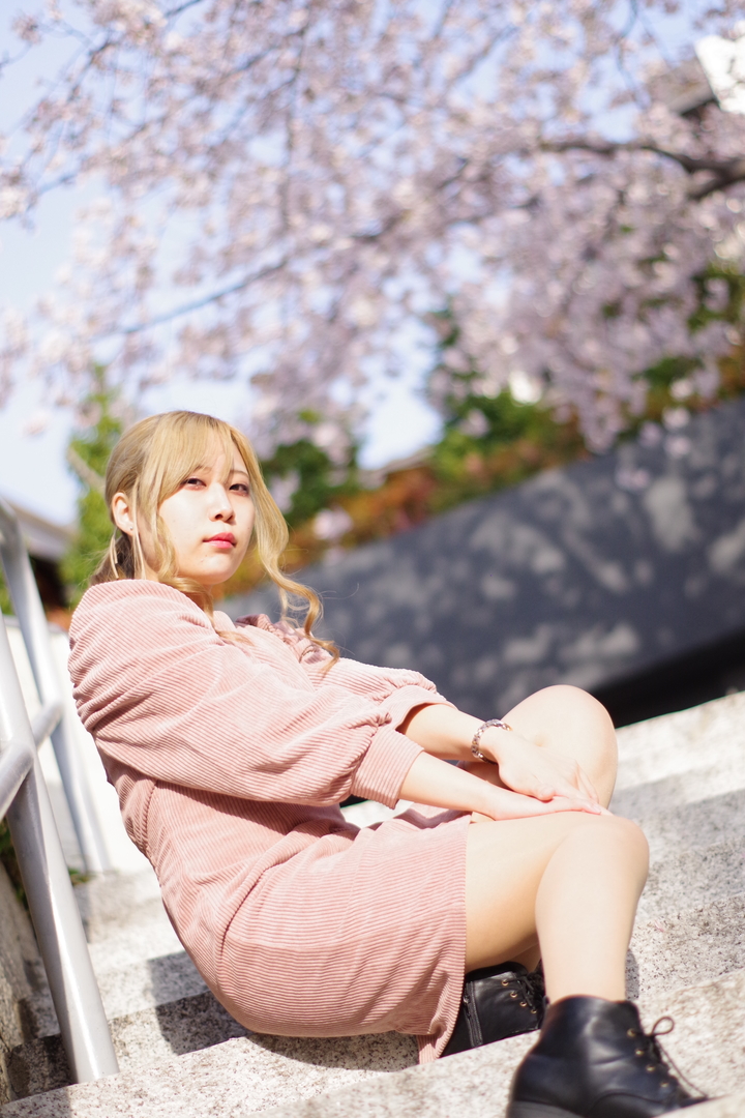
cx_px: 372
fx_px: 2328
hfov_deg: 18.2
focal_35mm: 75
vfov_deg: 27.0
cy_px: 559
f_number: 1.8
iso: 800
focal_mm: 50
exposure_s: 1/6000
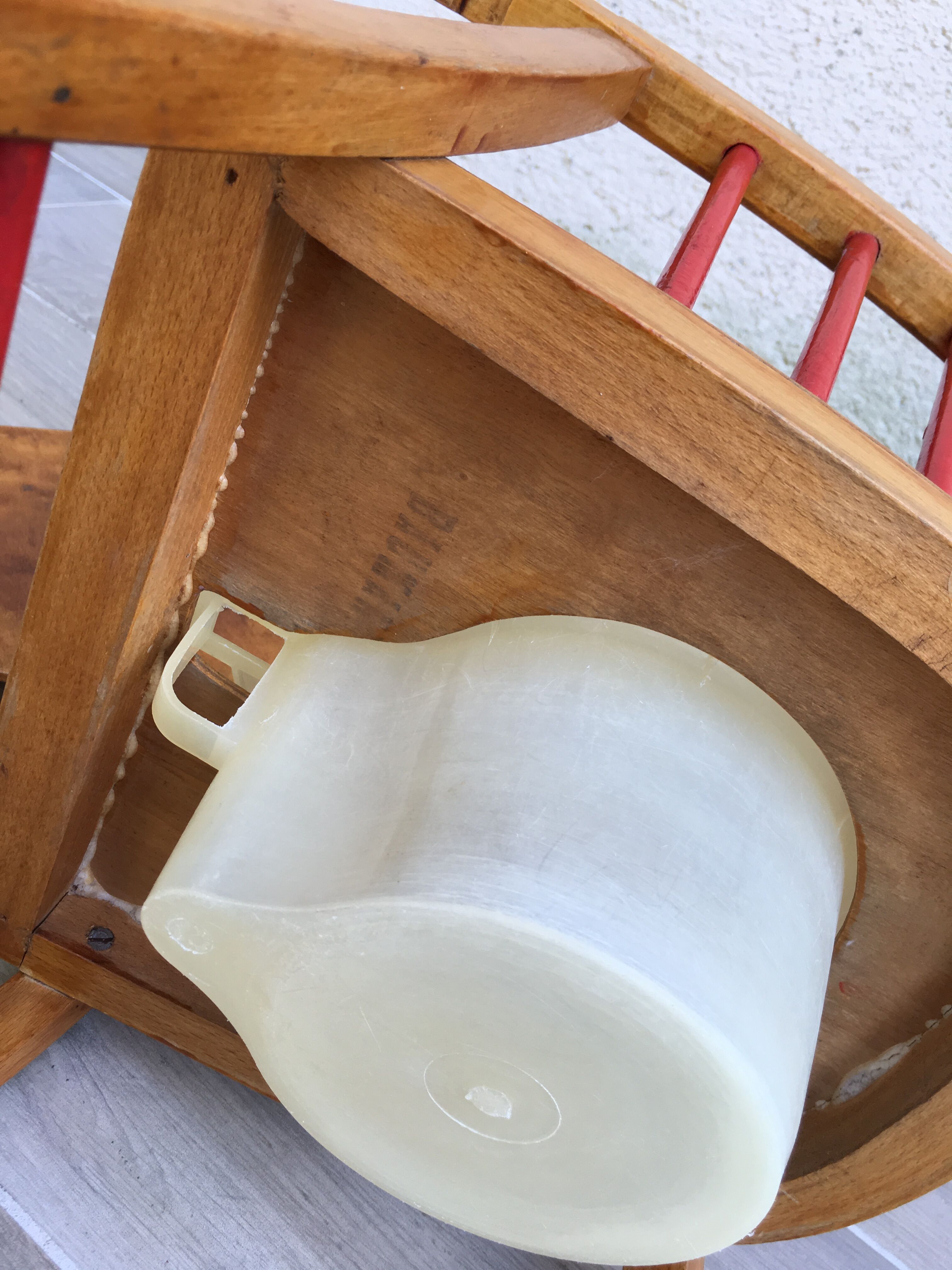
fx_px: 1063
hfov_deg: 48.2
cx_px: 476
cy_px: 635
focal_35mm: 29
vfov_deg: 61.7
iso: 32
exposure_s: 1/100
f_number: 2.2
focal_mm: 4.15
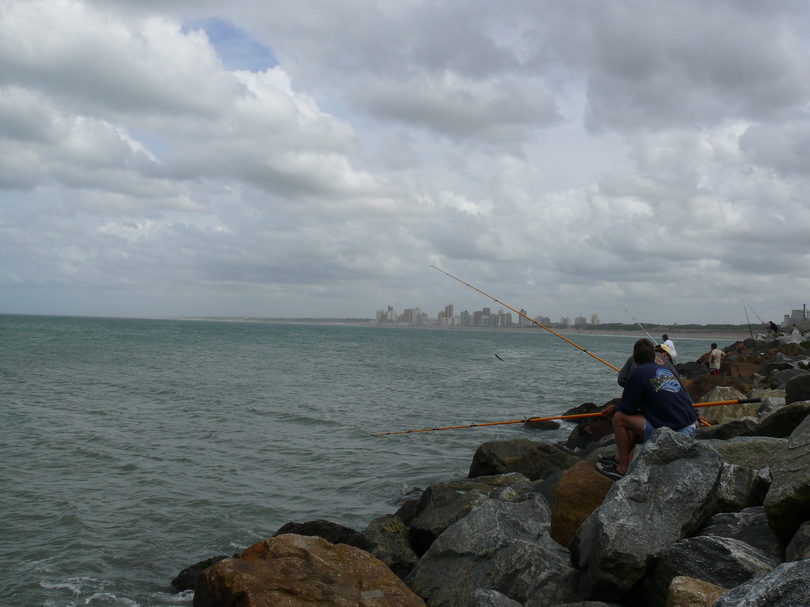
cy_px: 304
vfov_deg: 38.7
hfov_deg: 50.1
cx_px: 405
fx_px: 866
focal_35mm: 37
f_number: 8
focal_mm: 7.8
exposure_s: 1/640
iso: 100
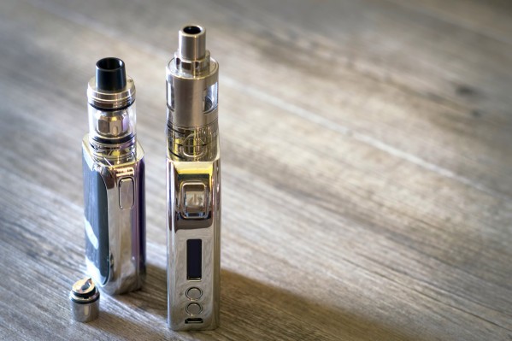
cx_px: 256
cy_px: 170
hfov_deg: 19.5
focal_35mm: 105
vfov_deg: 13.0
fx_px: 1493
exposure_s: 1/3.33
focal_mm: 70
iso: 100
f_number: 3.2
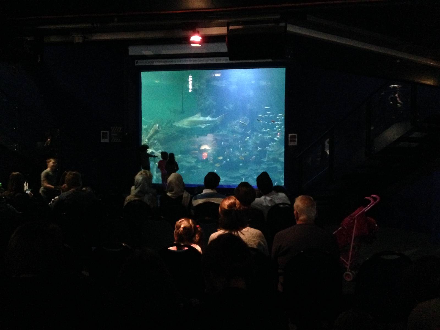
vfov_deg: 42.9
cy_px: 165
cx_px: 220
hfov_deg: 55.4
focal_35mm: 33
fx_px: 419
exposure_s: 1/15
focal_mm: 4.12
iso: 800
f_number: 2.4
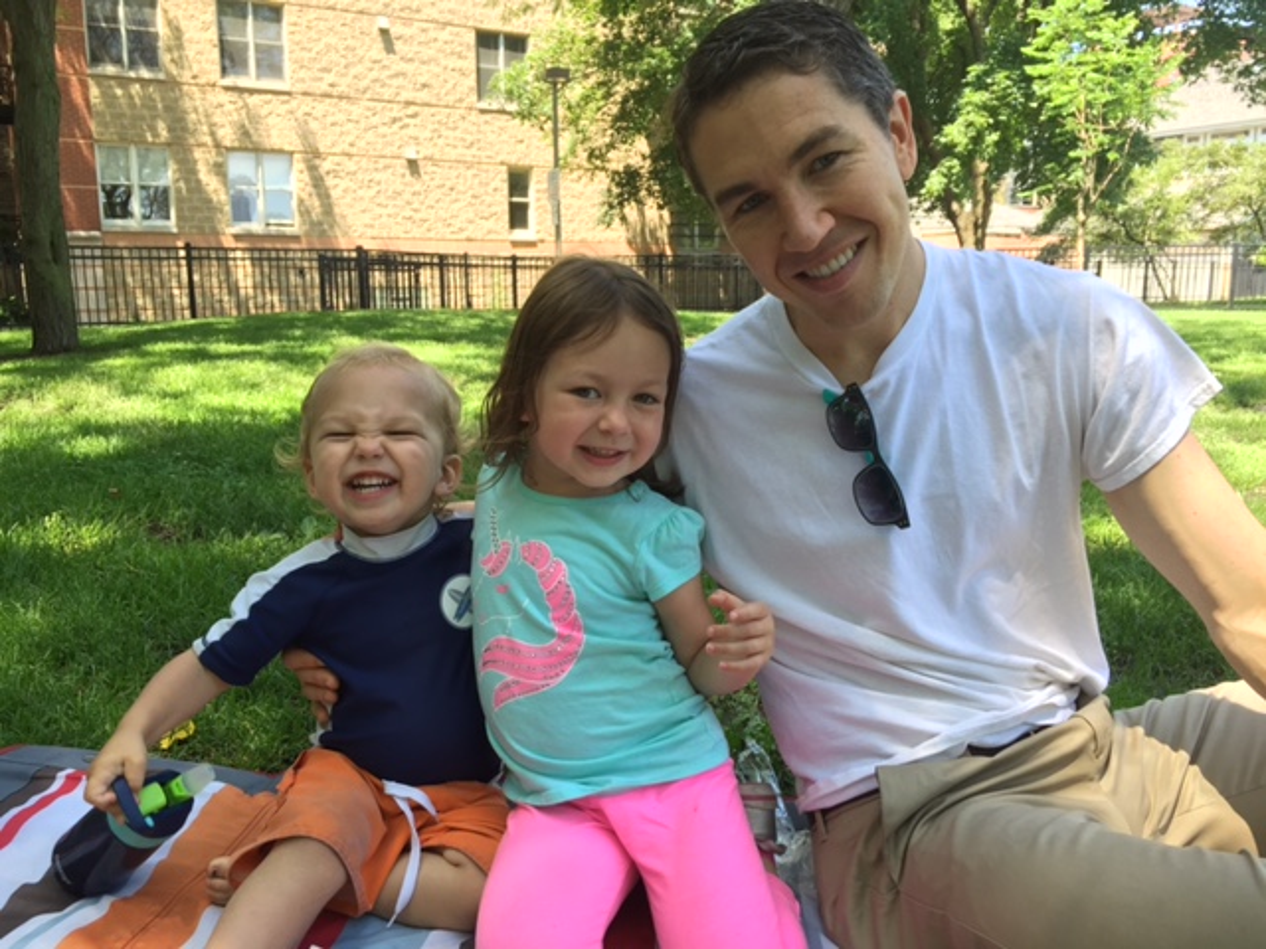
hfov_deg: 61.7
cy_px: 474
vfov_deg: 48.2
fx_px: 1061
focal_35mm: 29
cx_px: 633
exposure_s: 1/120
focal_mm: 4.15
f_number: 2.2
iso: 32
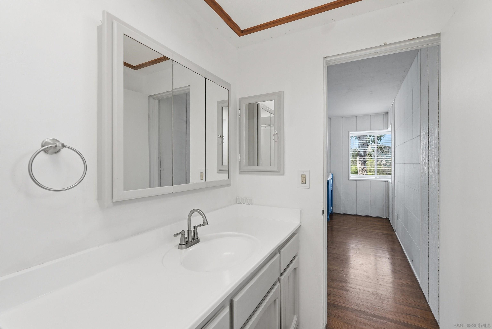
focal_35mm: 16
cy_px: 164
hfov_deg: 96.7
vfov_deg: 73.8
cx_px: 246
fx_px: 219
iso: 320
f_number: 5.6
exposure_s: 1/15
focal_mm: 16
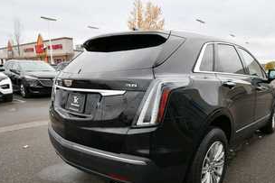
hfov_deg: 71.1
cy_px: 113
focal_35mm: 25
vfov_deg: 50.9
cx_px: 156
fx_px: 191
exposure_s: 1/250
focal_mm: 13
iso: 360
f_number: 5.6
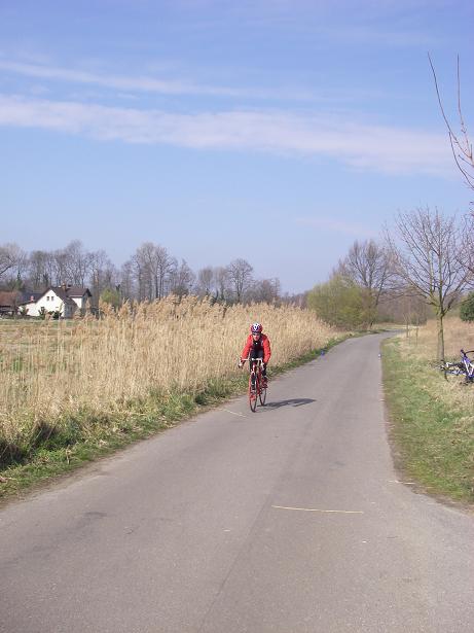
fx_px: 694
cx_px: 237
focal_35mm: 38
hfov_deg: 37.7
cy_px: 316
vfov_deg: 49.0
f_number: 6.6
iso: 64
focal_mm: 6.3
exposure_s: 1/200
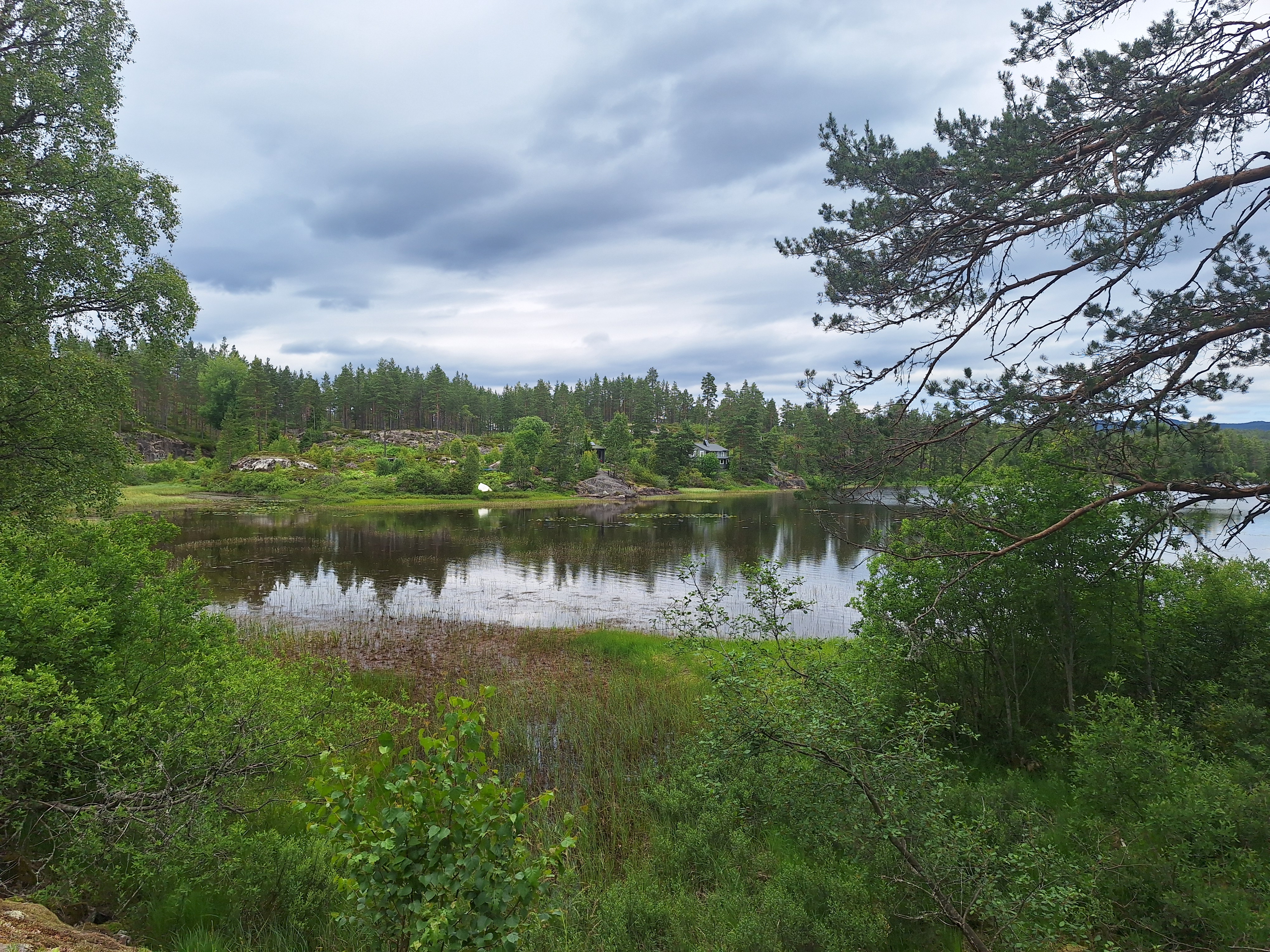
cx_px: 635
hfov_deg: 73.9
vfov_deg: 58.9
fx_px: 844
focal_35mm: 23
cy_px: 476
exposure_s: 1/2632
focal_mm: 5.54
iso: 40
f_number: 1.8
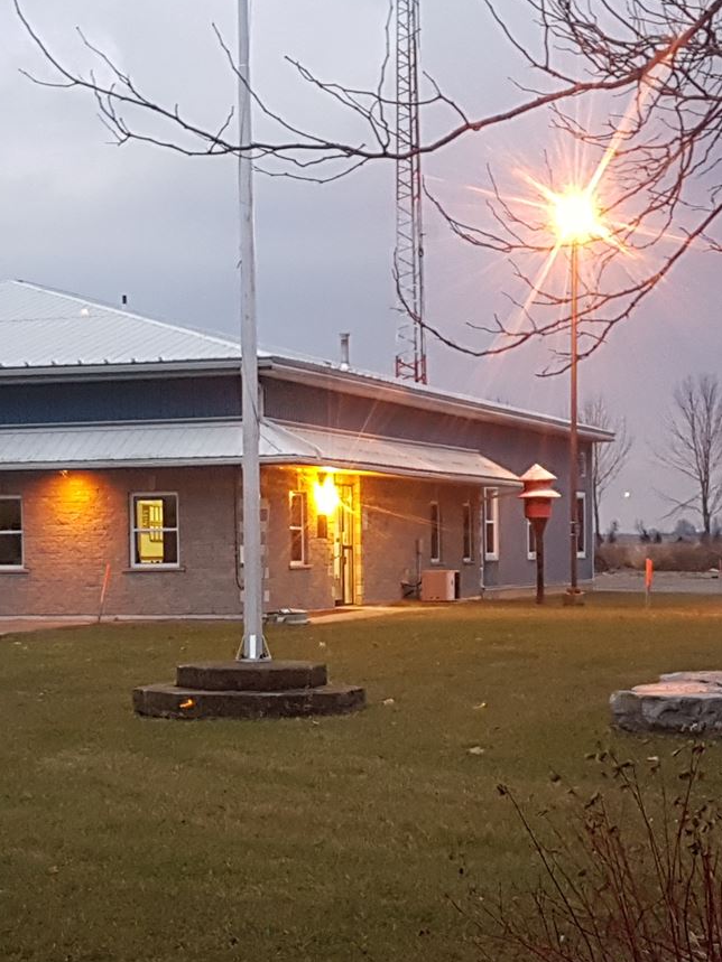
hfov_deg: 23.6
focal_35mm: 62
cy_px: 596
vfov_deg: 31.1
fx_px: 1725
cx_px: 278
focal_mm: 4.2
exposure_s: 1/17
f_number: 1.7
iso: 250
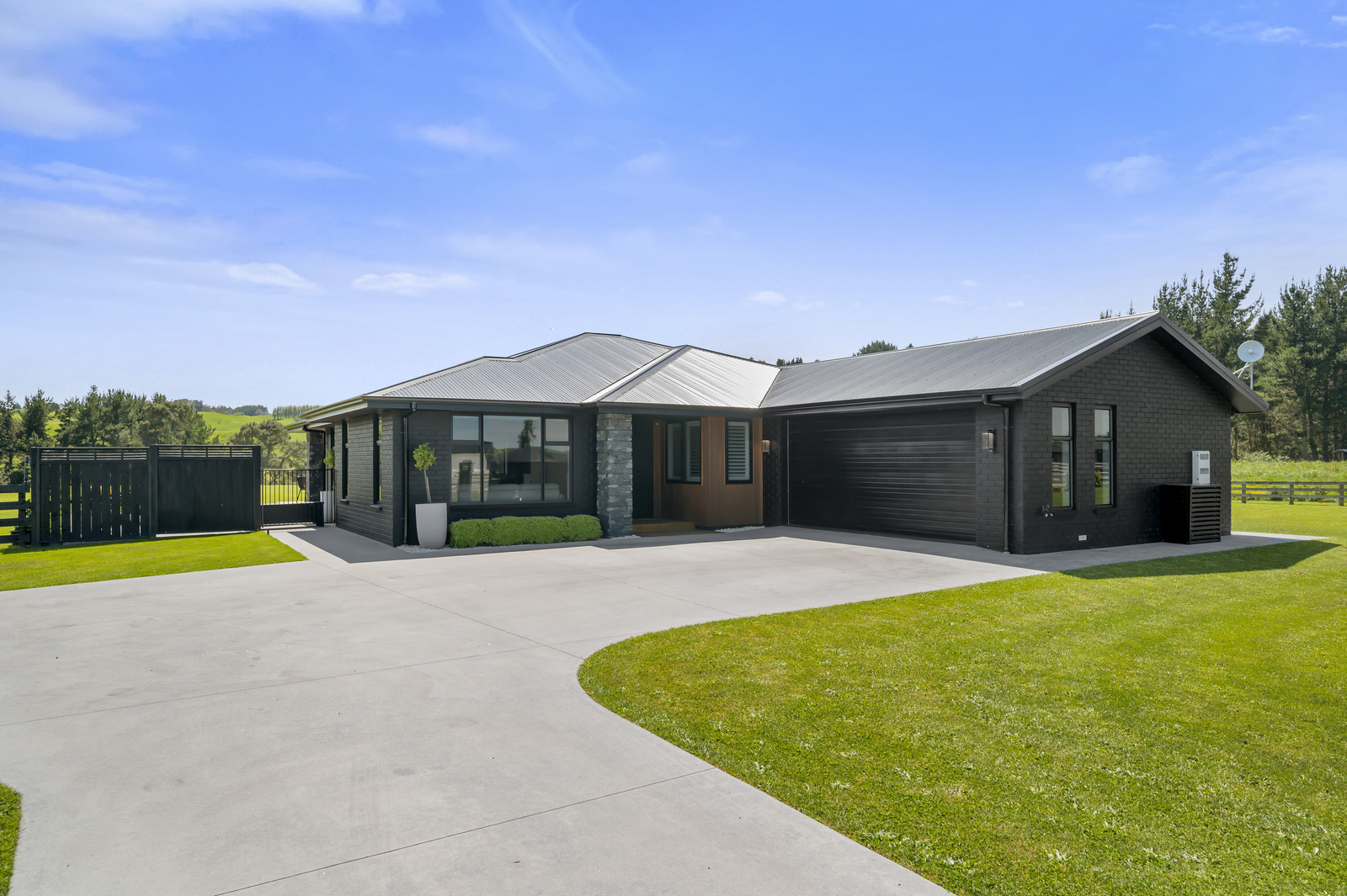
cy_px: 448
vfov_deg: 58.3
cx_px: 674
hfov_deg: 79.9
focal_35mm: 22
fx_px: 804
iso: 160
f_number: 7.1
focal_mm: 21.5
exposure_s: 1/160
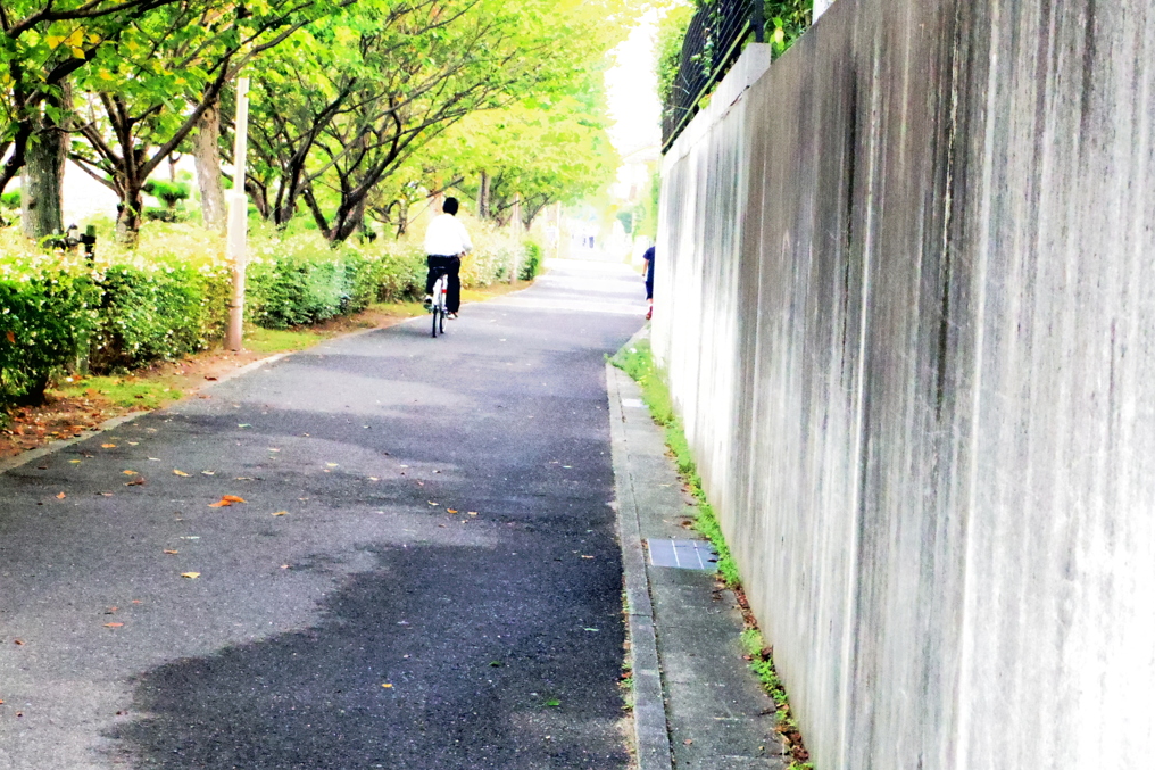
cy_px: 434
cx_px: 575
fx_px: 2791
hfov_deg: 23.4
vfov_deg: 15.7
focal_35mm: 87
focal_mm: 14.9
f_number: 5
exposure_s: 1/160
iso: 1250
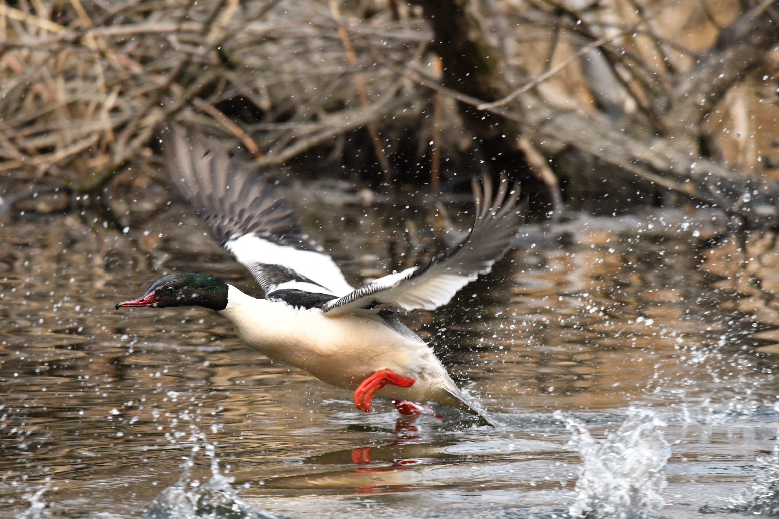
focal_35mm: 900
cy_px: 260
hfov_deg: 2.3
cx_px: 390
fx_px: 19475
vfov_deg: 1.5
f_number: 8
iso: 1250
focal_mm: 600
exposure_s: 1/1250
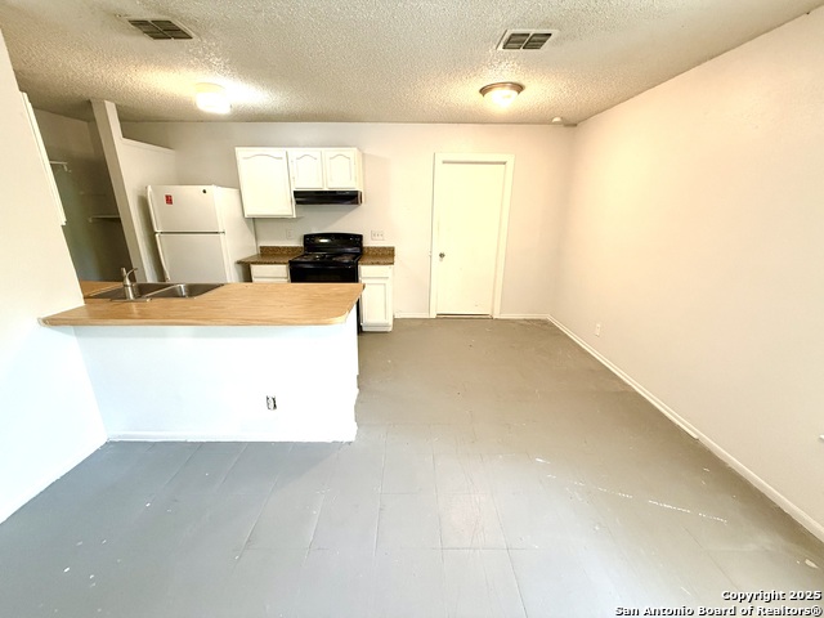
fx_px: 333
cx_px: 412
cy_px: 309
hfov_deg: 102.1
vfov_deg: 85.7
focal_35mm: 14
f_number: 2.2
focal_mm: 2.22
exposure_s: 1/72
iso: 400
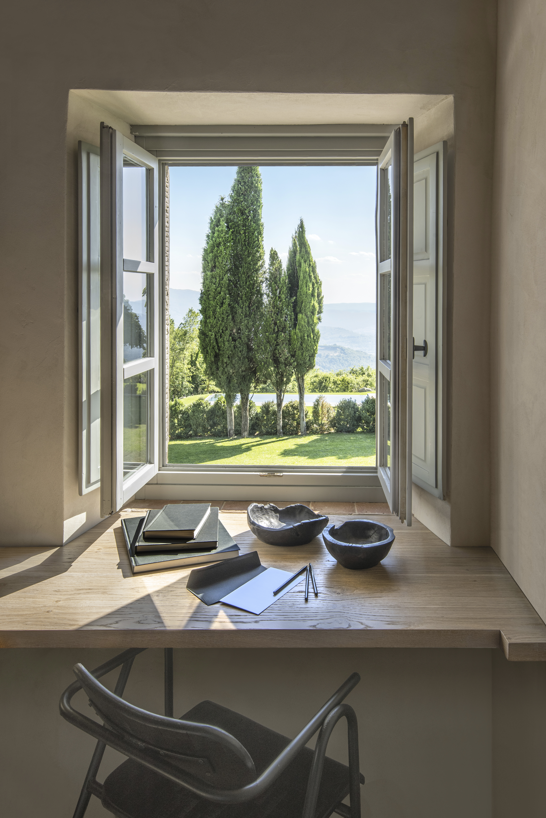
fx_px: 568
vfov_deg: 71.5
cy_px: 409
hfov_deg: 51.3
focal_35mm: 25
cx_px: 273
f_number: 11
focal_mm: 25
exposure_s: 1/180
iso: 200
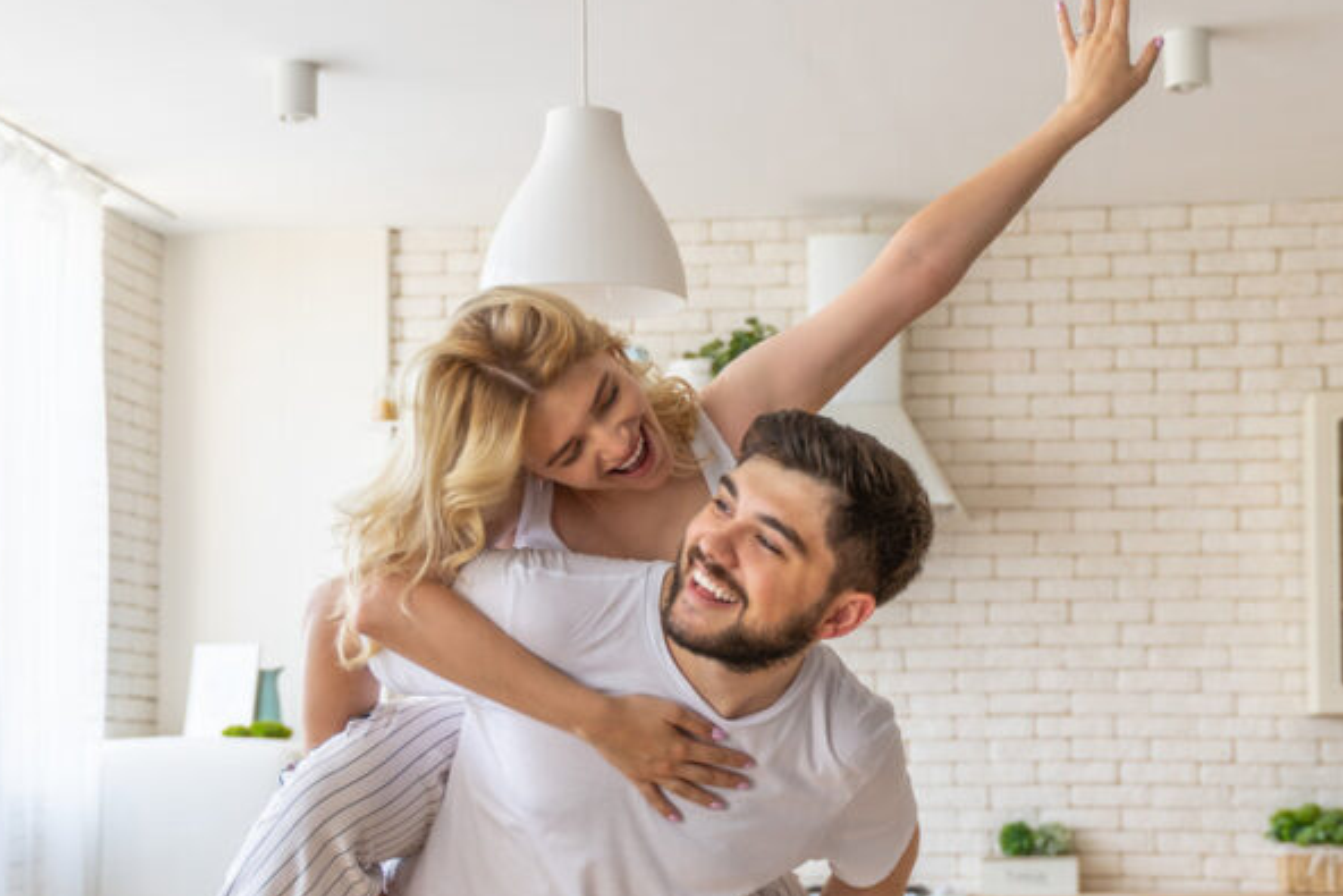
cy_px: 688
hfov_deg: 31.3
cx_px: 821
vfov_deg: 21.1
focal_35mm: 64
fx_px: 2388
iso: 250
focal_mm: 37
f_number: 2.8
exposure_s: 1/200
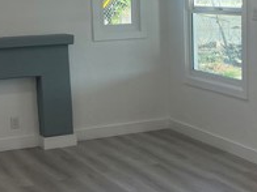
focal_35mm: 85
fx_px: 631
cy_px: 80
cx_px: 191
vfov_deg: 17.4
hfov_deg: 22.8
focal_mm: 4.2
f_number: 1.6
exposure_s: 1/149
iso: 32
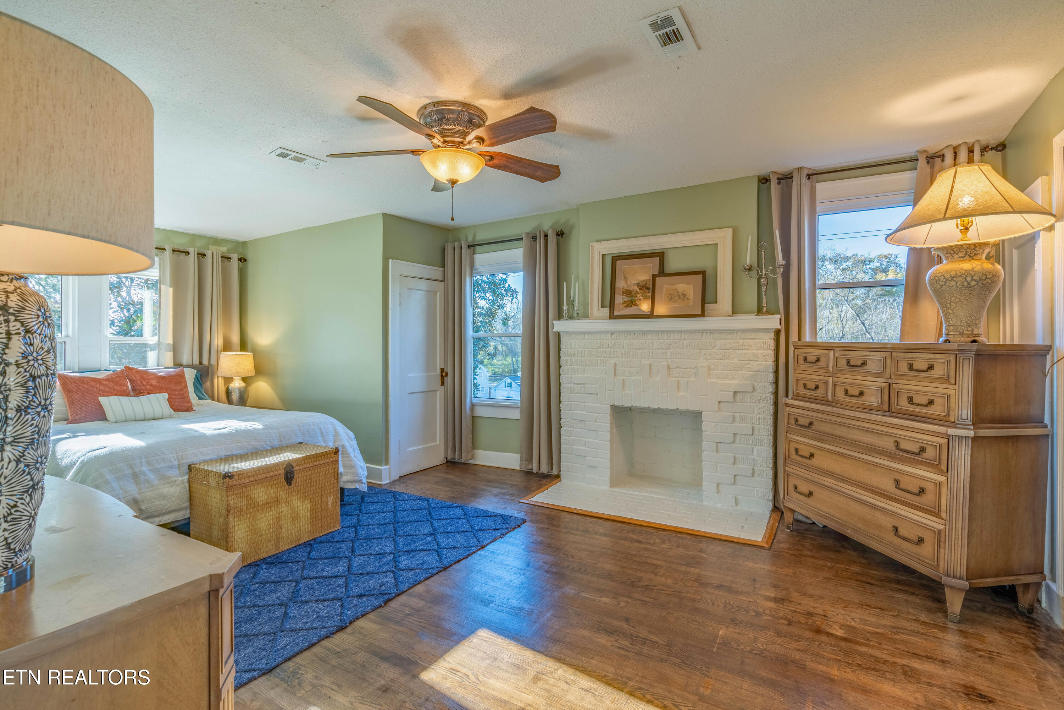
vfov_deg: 73.7
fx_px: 473
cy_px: 355
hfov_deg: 96.7
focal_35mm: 16
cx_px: 532
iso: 100
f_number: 8
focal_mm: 16
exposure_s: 1/60
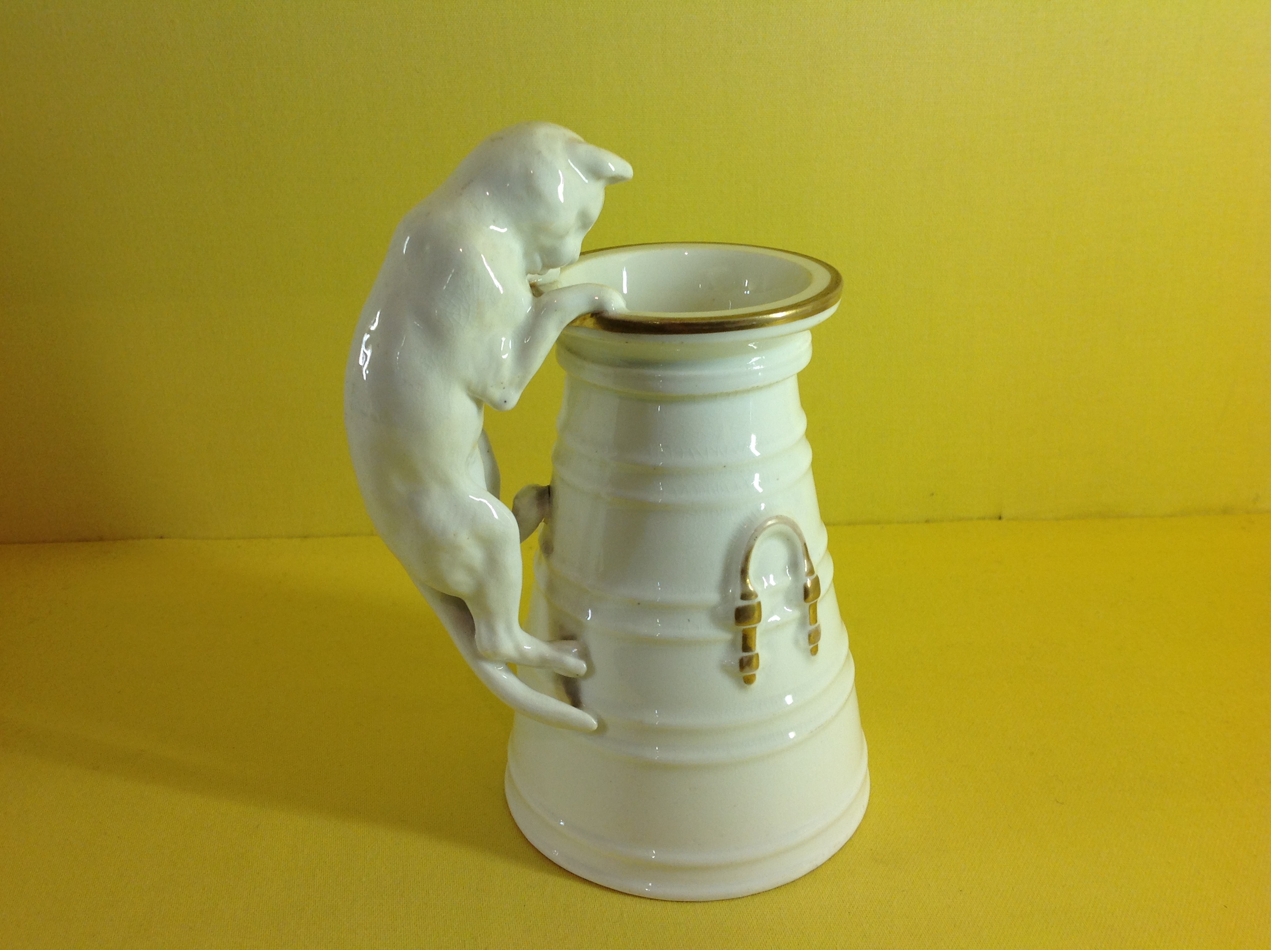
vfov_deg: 40.6
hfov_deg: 52.7
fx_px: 1283
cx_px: 636
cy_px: 475
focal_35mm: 35
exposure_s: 1/40
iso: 50
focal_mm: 4.28
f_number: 2.4
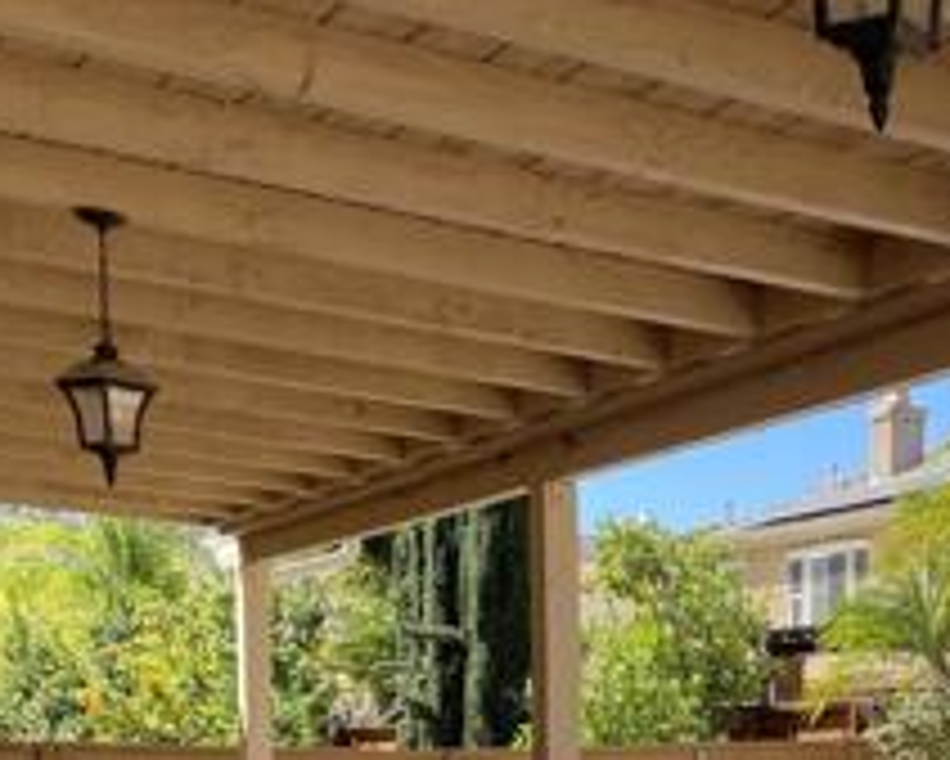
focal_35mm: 77
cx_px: 909
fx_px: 2166
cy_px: 1003
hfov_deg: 23.8
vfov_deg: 18.5
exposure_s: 1/1289
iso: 32
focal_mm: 4.2
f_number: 1.6
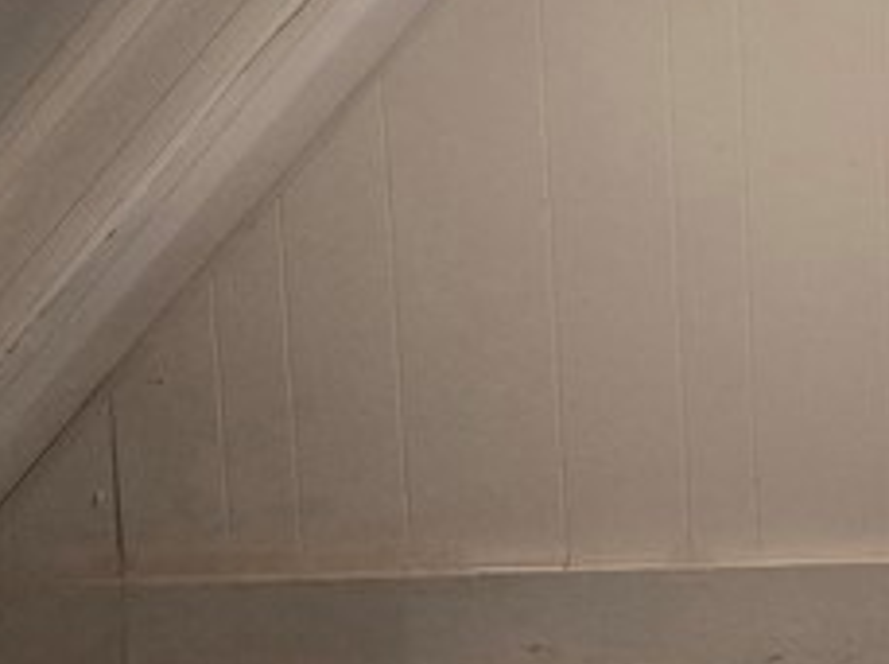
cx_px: 1203
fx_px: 2641
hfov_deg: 17.7
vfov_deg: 13.8
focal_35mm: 103
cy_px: -175
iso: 250
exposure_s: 1/120
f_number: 1.8
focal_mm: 5.4
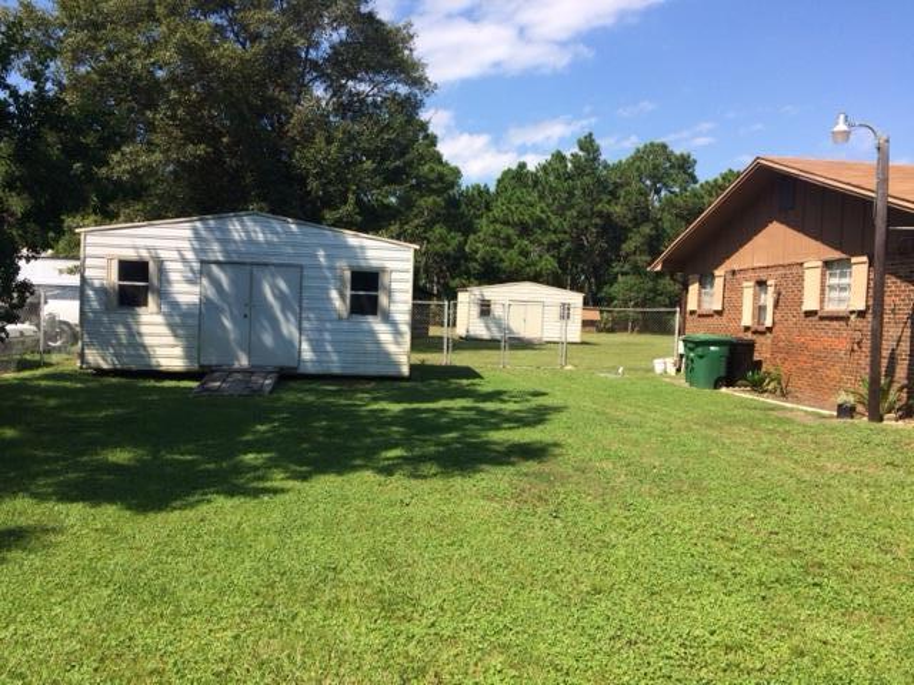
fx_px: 766
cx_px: 457
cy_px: 342
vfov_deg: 48.2
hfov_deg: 61.7
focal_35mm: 29
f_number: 2.2
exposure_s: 1/1866
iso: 32
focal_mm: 4.15
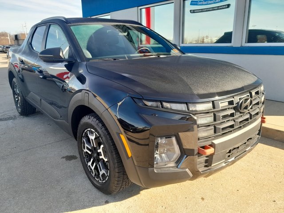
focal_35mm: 27
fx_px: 222
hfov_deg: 65.3
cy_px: 106
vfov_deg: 51.4
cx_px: 142
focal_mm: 4
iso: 40
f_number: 1.8
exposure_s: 1/120
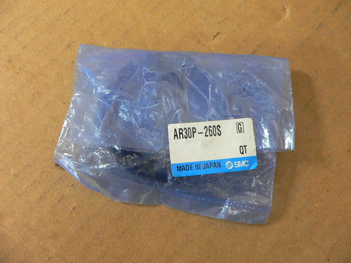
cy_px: 132
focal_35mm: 40
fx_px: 406
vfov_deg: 36.0
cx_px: 176
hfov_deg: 46.8
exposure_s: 1/8
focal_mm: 5.3
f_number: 2.8
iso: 200
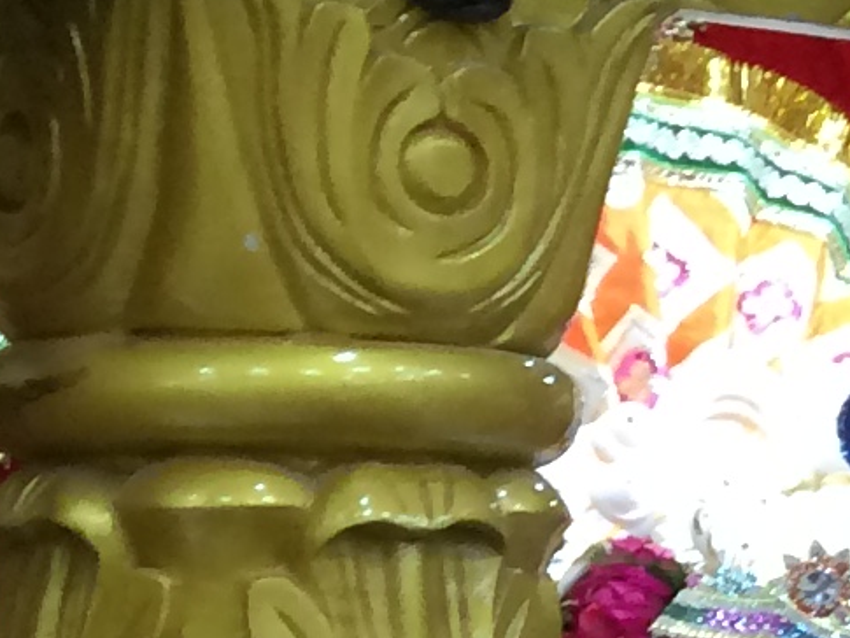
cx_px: 2785
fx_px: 4789
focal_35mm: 195
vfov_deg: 7.6
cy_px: 570
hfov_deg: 8.2
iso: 100
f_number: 2.2
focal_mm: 4.15
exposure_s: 1/33
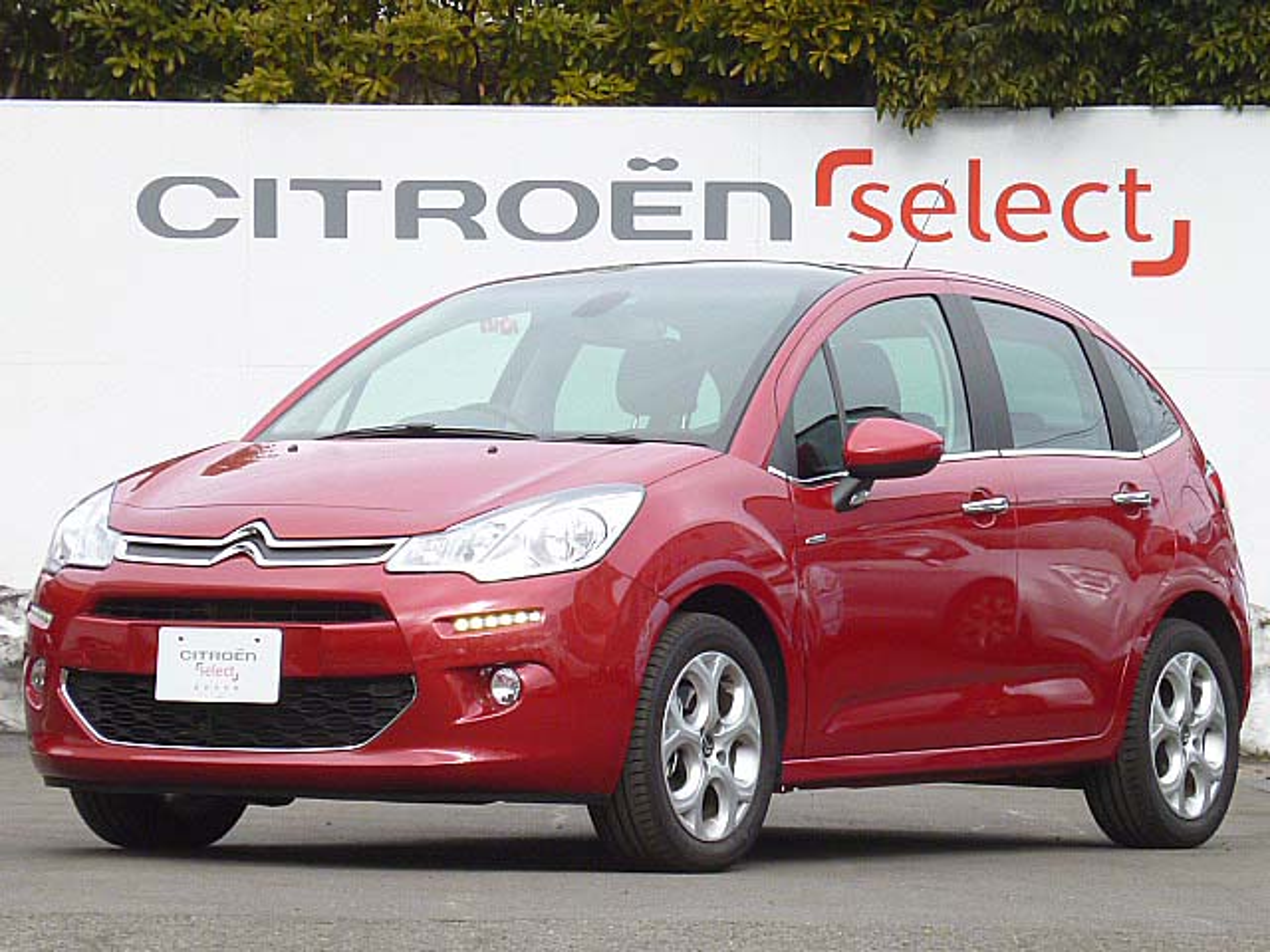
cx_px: 635
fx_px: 6494
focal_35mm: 177
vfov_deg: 8.4
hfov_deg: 11.2
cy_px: 476
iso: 160
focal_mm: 21.5
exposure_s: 1/125
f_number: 6.4
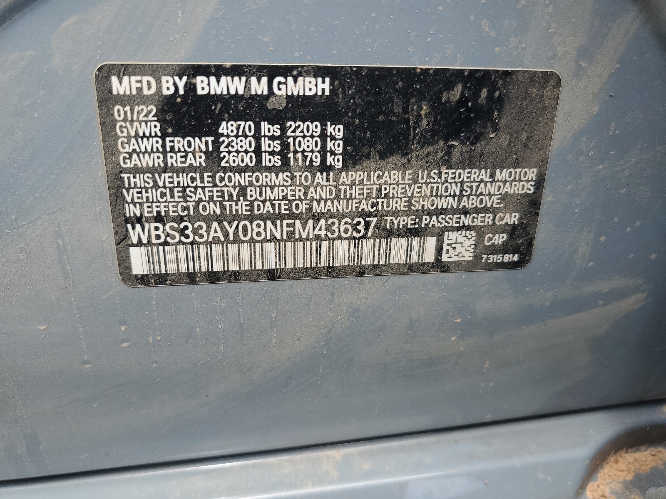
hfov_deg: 67.3
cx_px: 333
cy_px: 250
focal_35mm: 26
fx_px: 500
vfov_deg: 53.1
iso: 50
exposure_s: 1/909
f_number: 1.5
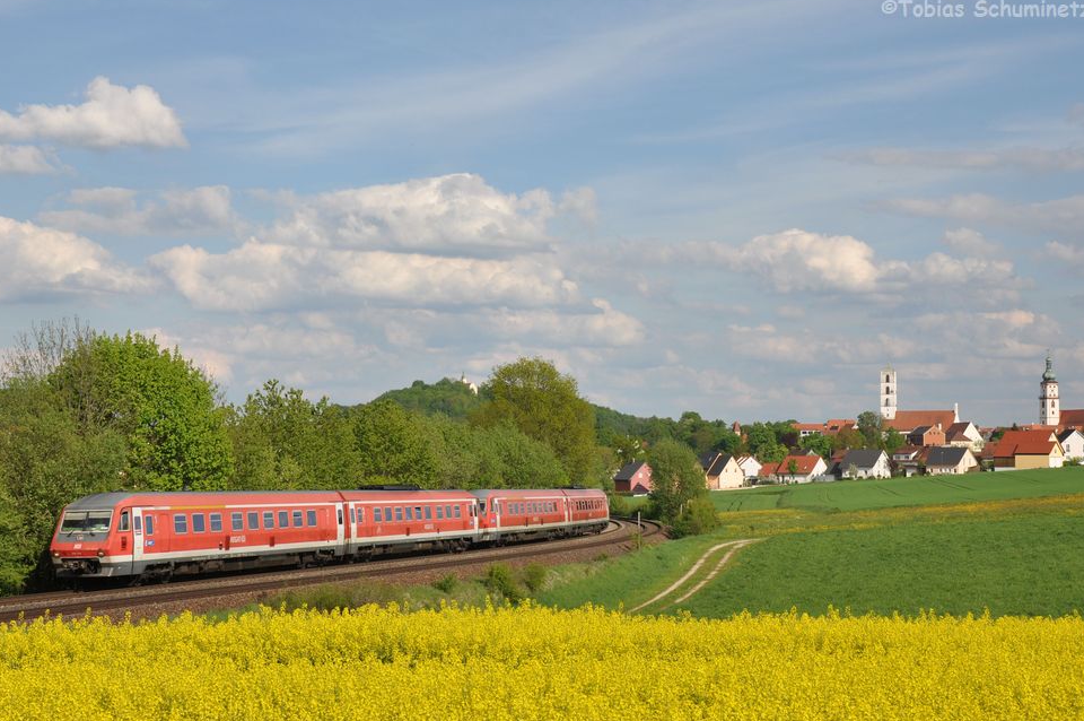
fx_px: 1925
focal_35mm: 64
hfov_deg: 31.4
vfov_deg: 21.2
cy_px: 367
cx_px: 552
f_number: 9
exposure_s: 1/500
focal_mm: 40
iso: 200
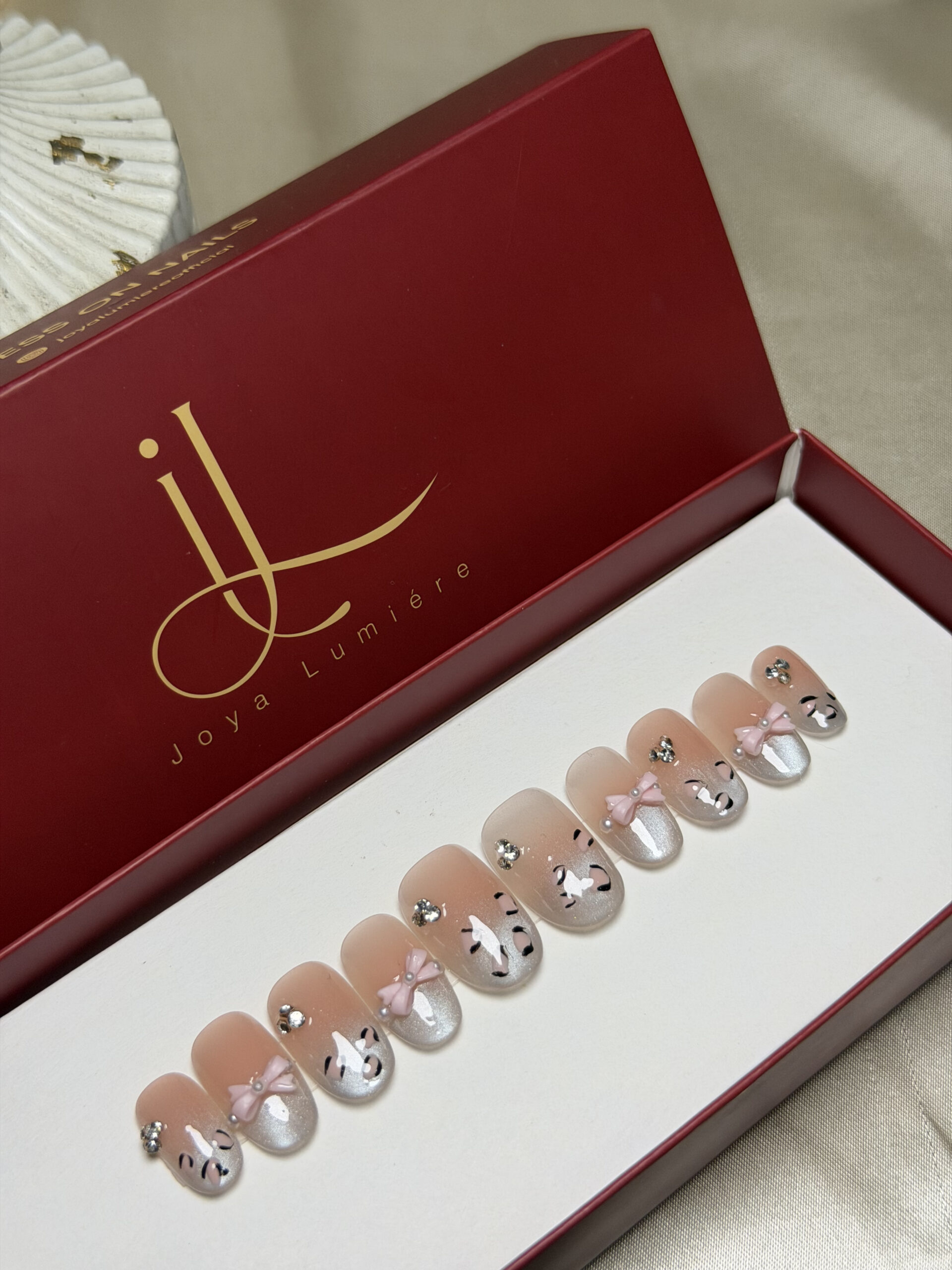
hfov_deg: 30.3
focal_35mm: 48
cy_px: 635
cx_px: 476
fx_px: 1760
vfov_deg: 39.7
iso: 64
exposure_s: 1/100
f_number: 1.78
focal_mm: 6.76
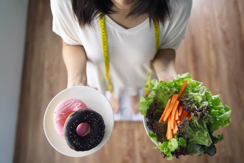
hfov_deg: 53.1
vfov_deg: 36.9
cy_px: 82
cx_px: 122
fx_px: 244
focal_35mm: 36
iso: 400
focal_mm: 36
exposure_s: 1/250
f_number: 2.8
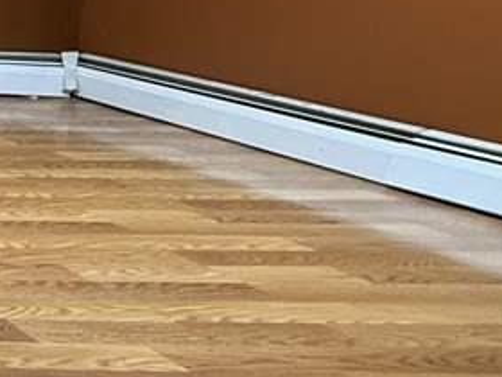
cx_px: -592
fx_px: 928
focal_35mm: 64
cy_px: 36
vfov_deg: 22.4
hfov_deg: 17.2
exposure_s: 1/60
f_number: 2.2
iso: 250
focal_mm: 2.22
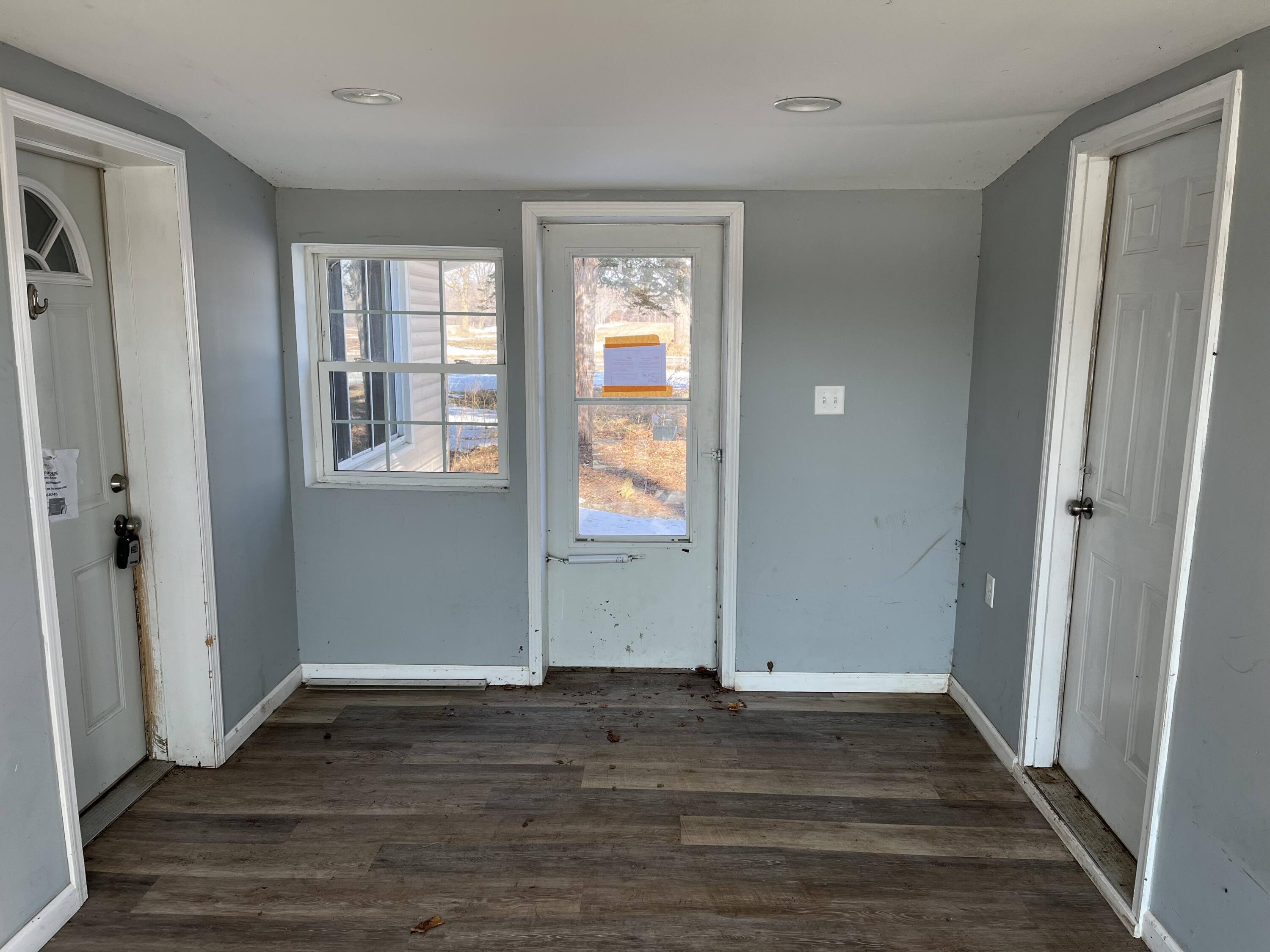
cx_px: 635
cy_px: 476
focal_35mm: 26
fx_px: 954
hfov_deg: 67.3
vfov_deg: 53.1
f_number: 1.6
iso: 40
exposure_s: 1/235
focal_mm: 5.1
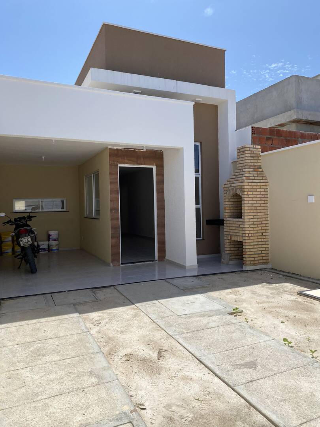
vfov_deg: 67.3
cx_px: 160
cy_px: 214
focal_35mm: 26
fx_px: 320
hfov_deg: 53.1
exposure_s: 1/4608
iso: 32
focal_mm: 4.25
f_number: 1.8
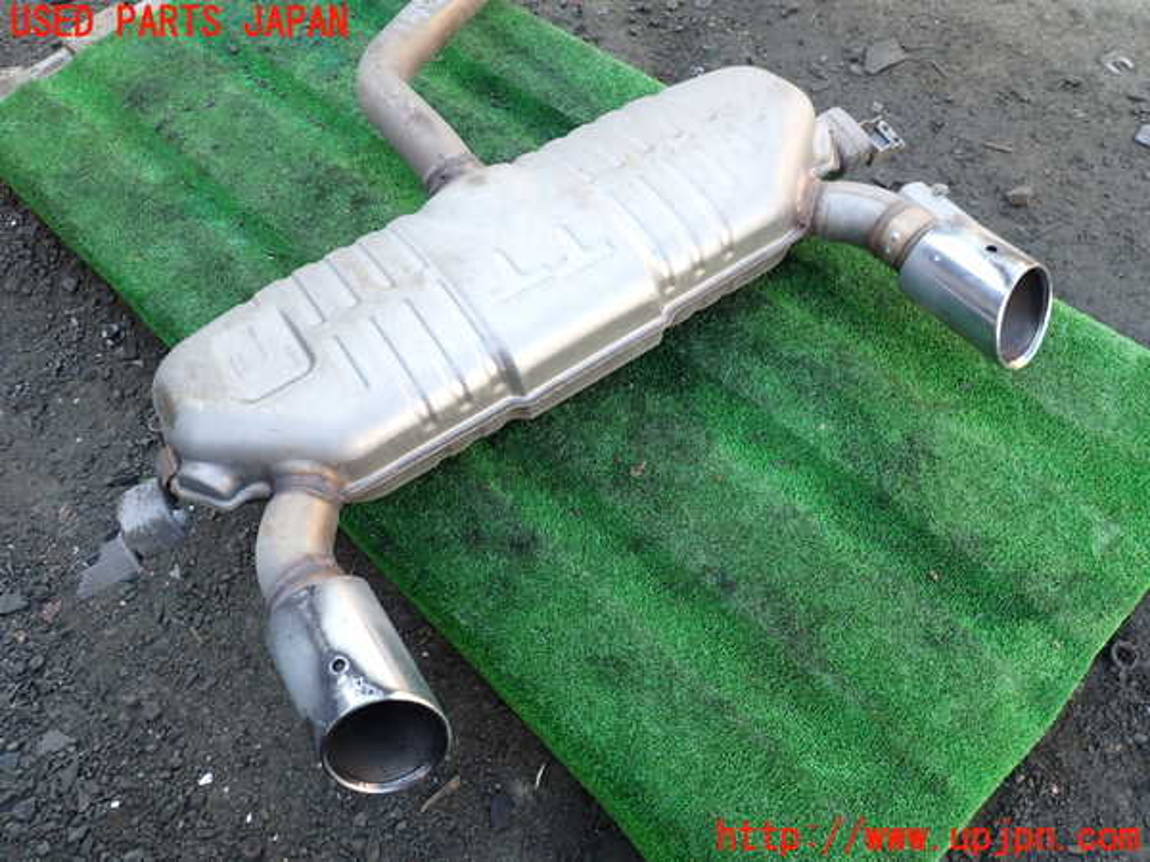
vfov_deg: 54.9
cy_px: 431
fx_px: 831
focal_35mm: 25
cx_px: 575
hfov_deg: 69.4
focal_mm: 4.5
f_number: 2.8
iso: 100
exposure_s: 1/100
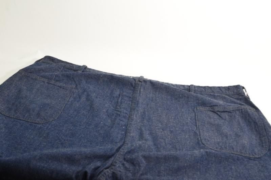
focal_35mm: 60
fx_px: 451
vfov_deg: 22.5
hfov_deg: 33.5
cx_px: 136
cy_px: 90
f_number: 7.1
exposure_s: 1/30
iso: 800
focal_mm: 40
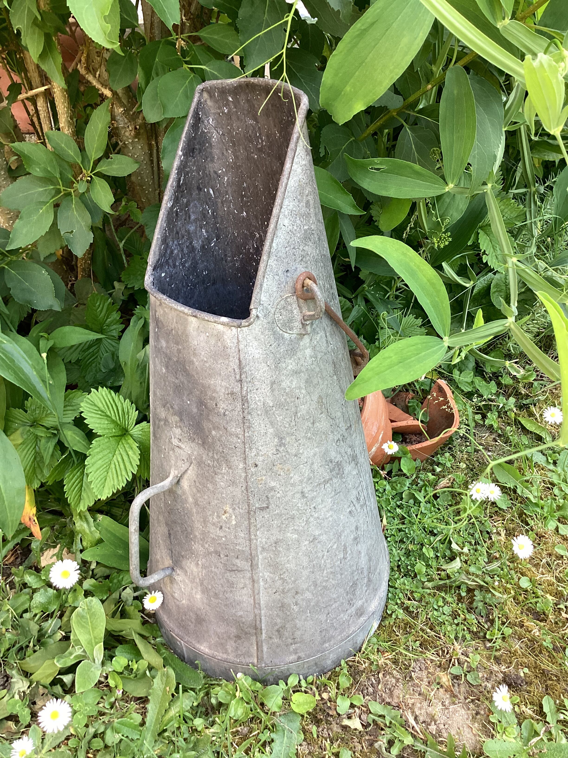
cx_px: 284
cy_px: 379
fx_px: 678
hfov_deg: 45.4
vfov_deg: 58.4
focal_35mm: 31
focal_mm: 3.3
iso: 80
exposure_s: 1/100
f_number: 2.4
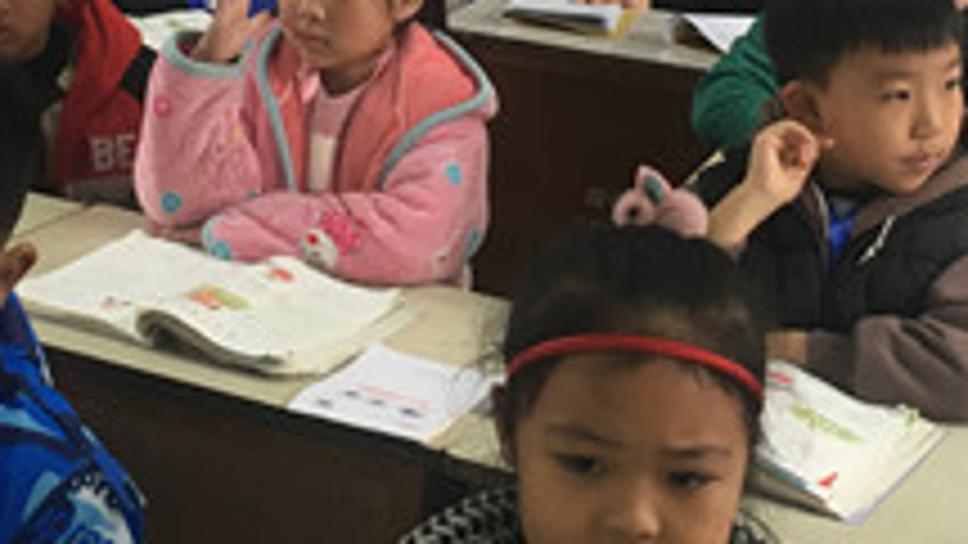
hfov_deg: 24.1
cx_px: 387
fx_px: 2259
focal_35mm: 88
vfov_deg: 13.3
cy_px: -135
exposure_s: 1/33
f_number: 2.2
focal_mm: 4.15
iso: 64
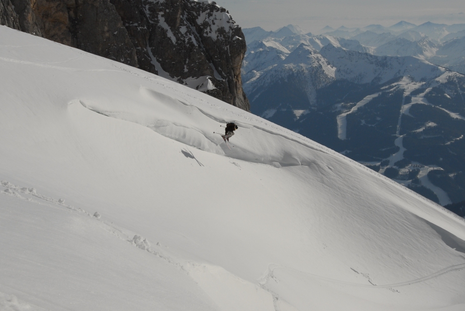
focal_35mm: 86
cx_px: 243
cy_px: 144
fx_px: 1112
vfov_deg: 15.9
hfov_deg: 23.6
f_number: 10
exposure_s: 1/1250
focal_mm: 52
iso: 200
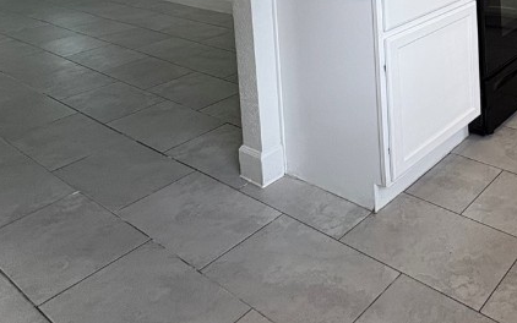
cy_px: -109
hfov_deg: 45.2
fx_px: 507
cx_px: 523
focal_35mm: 36
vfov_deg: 28.3
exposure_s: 1/60
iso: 160
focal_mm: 2.22
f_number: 2.2
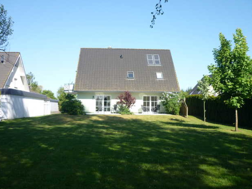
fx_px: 248
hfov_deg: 54.0
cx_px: 124
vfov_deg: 41.8
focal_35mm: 34
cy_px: 93
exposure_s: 1/200
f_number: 8
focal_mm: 5.5
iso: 200
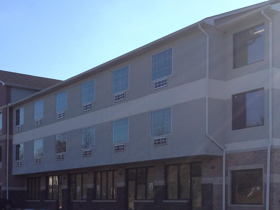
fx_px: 526
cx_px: 95
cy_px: 195
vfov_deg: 22.0
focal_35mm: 65
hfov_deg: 29.6
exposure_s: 1/1346
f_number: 2.4
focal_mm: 4.28
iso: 50
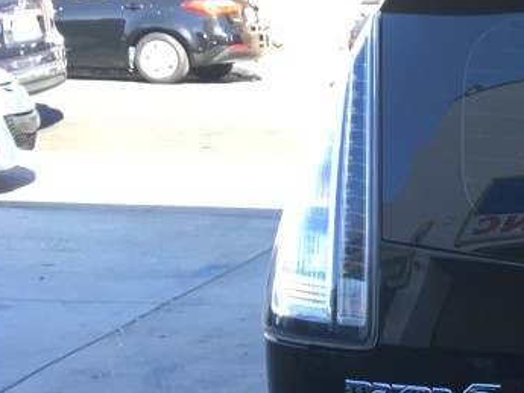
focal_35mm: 86
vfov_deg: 16.8
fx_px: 1302
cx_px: 758
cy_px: 407
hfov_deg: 20.0
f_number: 2.2
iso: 32
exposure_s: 1/120
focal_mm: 4.15
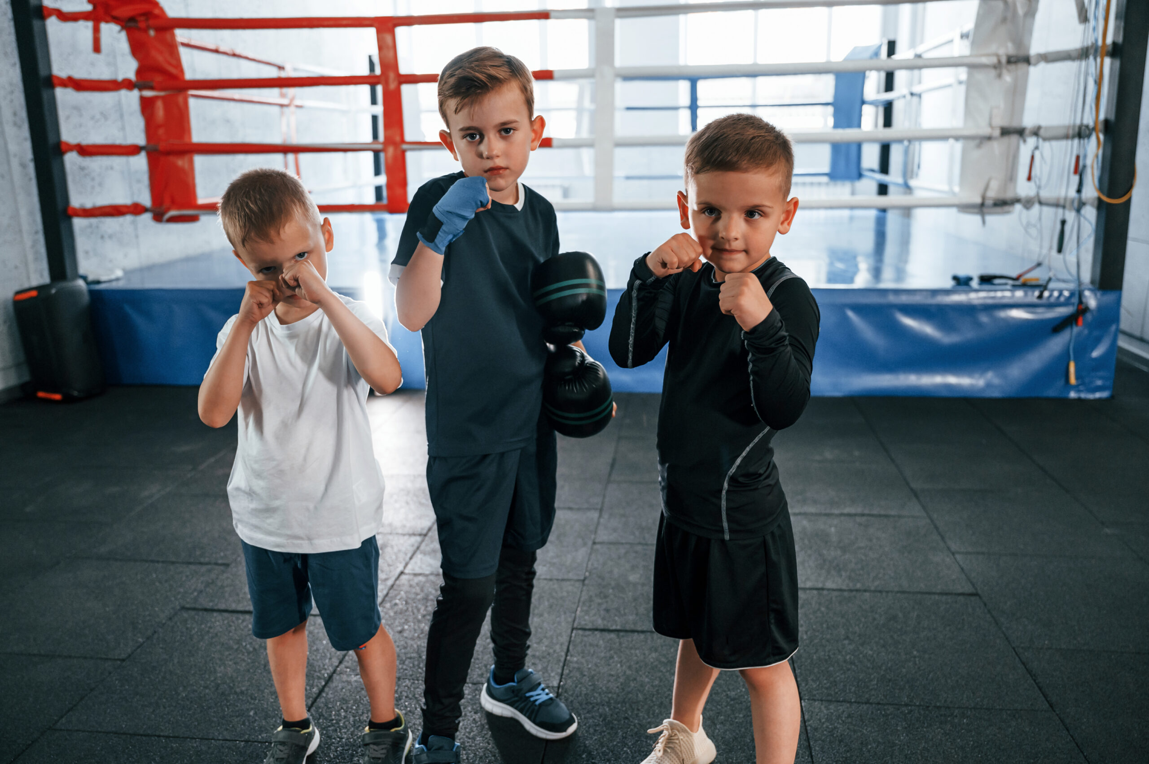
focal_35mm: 29
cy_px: 382
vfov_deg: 44.9
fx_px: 925
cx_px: 574
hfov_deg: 63.7
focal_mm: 29
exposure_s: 1/160
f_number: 2.8
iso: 1600
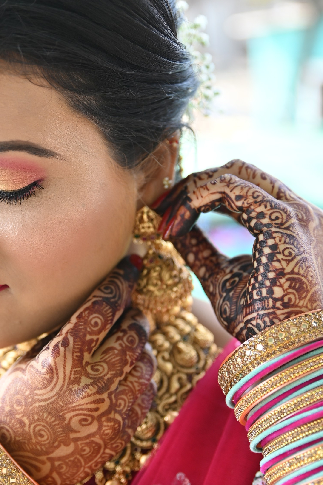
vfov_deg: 24.7
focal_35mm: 82
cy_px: 288
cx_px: 96
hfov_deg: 16.6
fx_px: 1105
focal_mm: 45
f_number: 2.8
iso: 160
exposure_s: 1/200
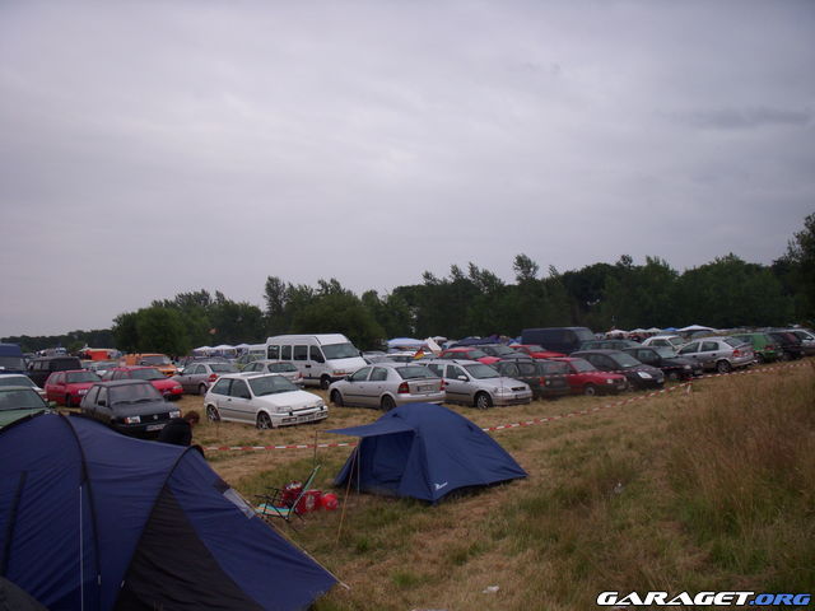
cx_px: 408
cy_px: 306
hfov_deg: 49.0
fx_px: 895
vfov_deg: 37.7
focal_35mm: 38
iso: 100
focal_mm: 6.3
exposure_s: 1/50
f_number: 3.3
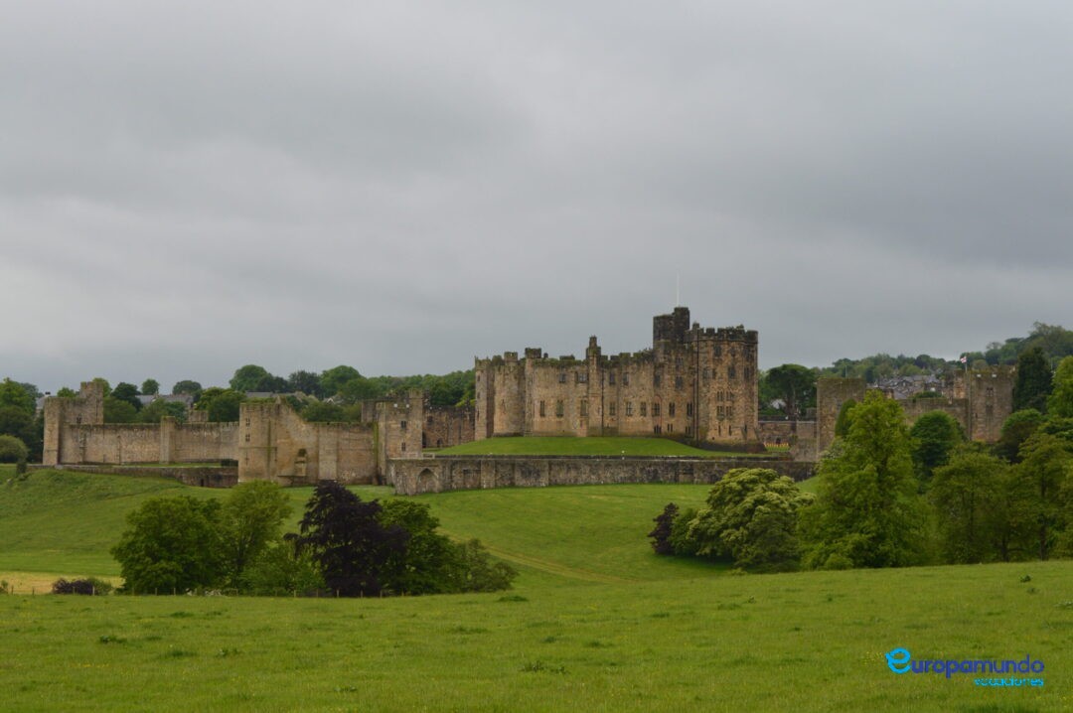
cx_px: 536
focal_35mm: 82
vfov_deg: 16.5
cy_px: 356
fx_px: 2457
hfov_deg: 24.6
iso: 400
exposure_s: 1/250
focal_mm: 55
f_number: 10
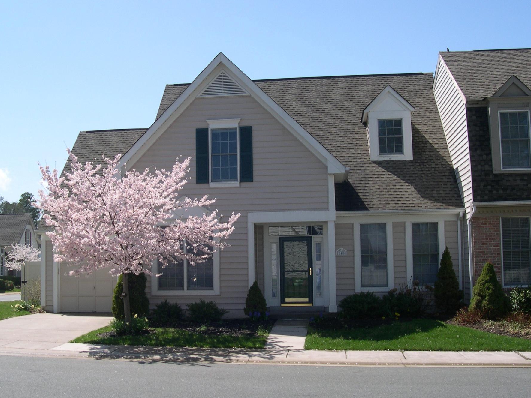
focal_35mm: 44
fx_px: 675
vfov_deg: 32.9
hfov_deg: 42.8
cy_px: 209
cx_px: 225
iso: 100
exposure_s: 1/189
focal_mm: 8
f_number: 7.6
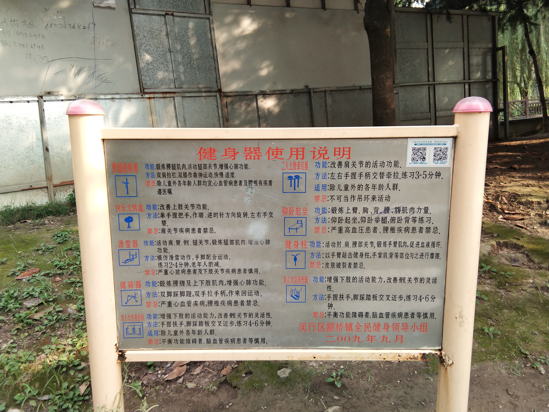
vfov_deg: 45.4
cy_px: 206
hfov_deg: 58.4
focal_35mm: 31
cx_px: 274
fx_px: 492
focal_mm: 3.69
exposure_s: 1/100
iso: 64
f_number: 2.2
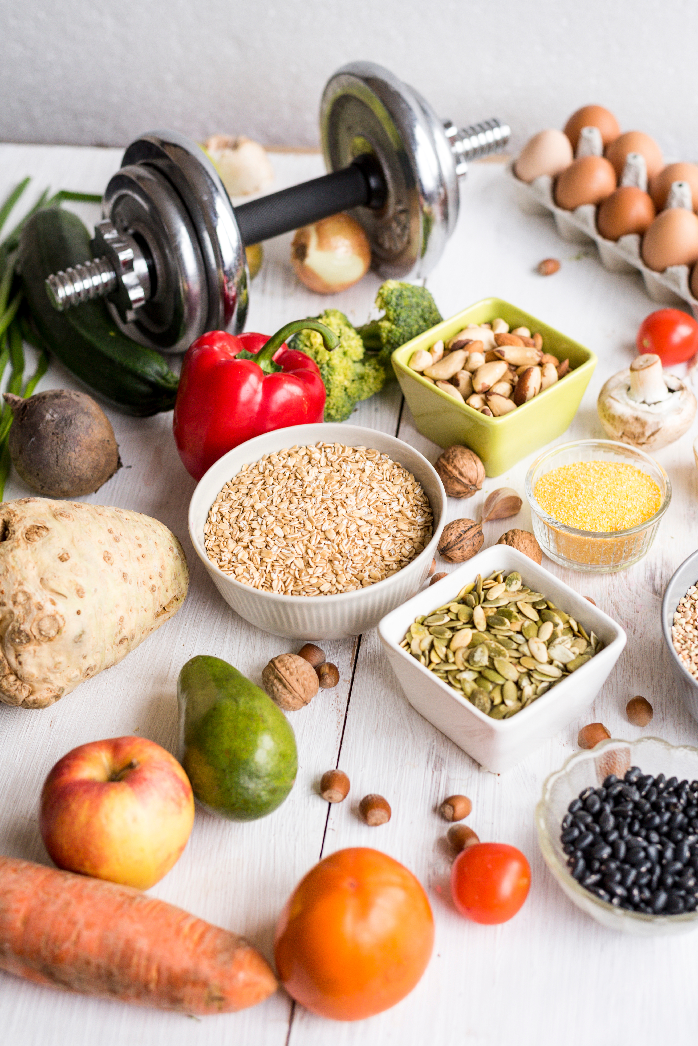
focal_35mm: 50
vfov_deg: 39.6
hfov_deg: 27.0
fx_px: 1453
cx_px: 349
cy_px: 523
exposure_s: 1/60
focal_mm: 50
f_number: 4
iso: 280
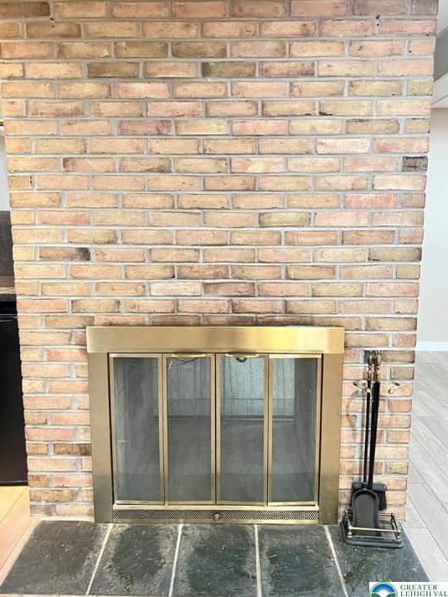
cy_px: 292
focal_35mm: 28
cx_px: 224
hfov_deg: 49.8
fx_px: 483
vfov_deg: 63.4
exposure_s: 1/30
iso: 1000
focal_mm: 5.7
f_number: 1.5
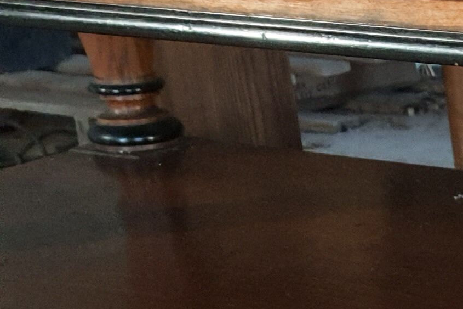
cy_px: 525
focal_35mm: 129
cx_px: 1104
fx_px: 1659
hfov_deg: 12.5
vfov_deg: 10.1
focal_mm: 4.32
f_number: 1.7
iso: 250
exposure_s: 1/100
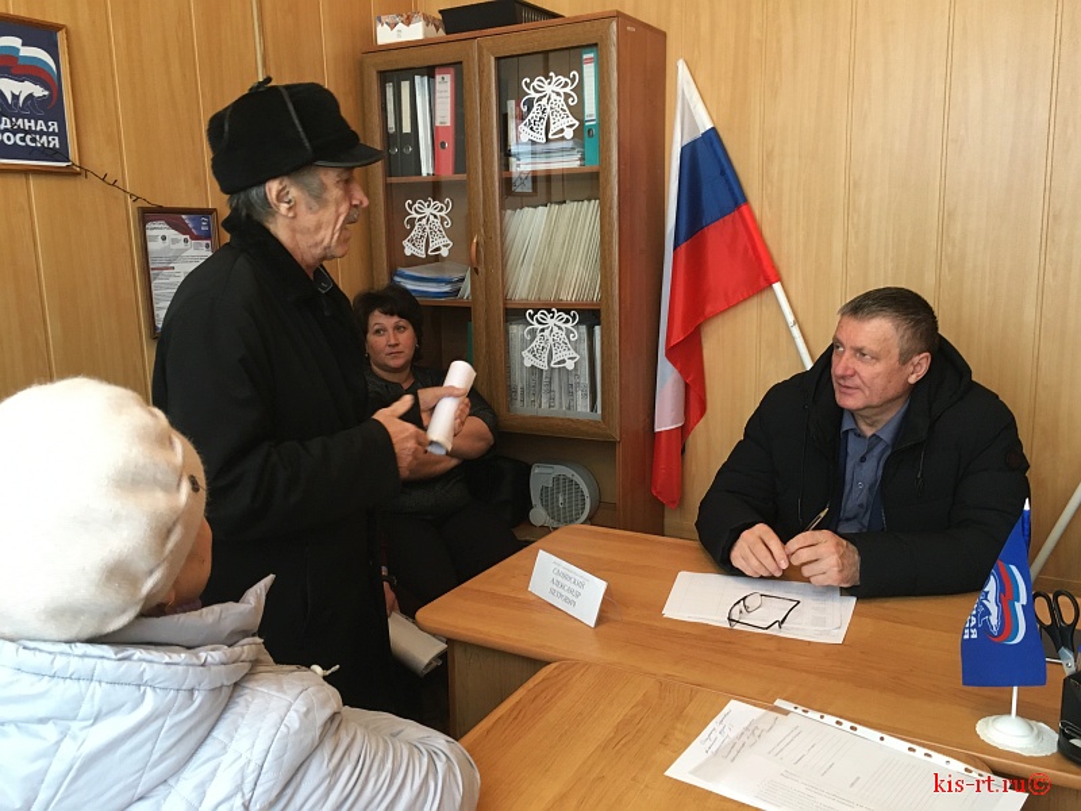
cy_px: 406
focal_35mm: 29
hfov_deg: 61.7
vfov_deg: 48.2
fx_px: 906
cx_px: 540
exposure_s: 1/33
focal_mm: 4.15
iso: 160
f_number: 2.2
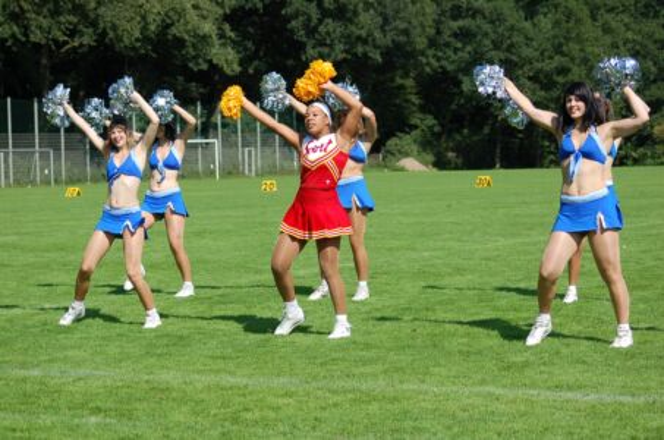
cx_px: 332
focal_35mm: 105
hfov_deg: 19.5
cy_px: 220
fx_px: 1933
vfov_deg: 13.0
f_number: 5
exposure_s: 1/1250
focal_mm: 70
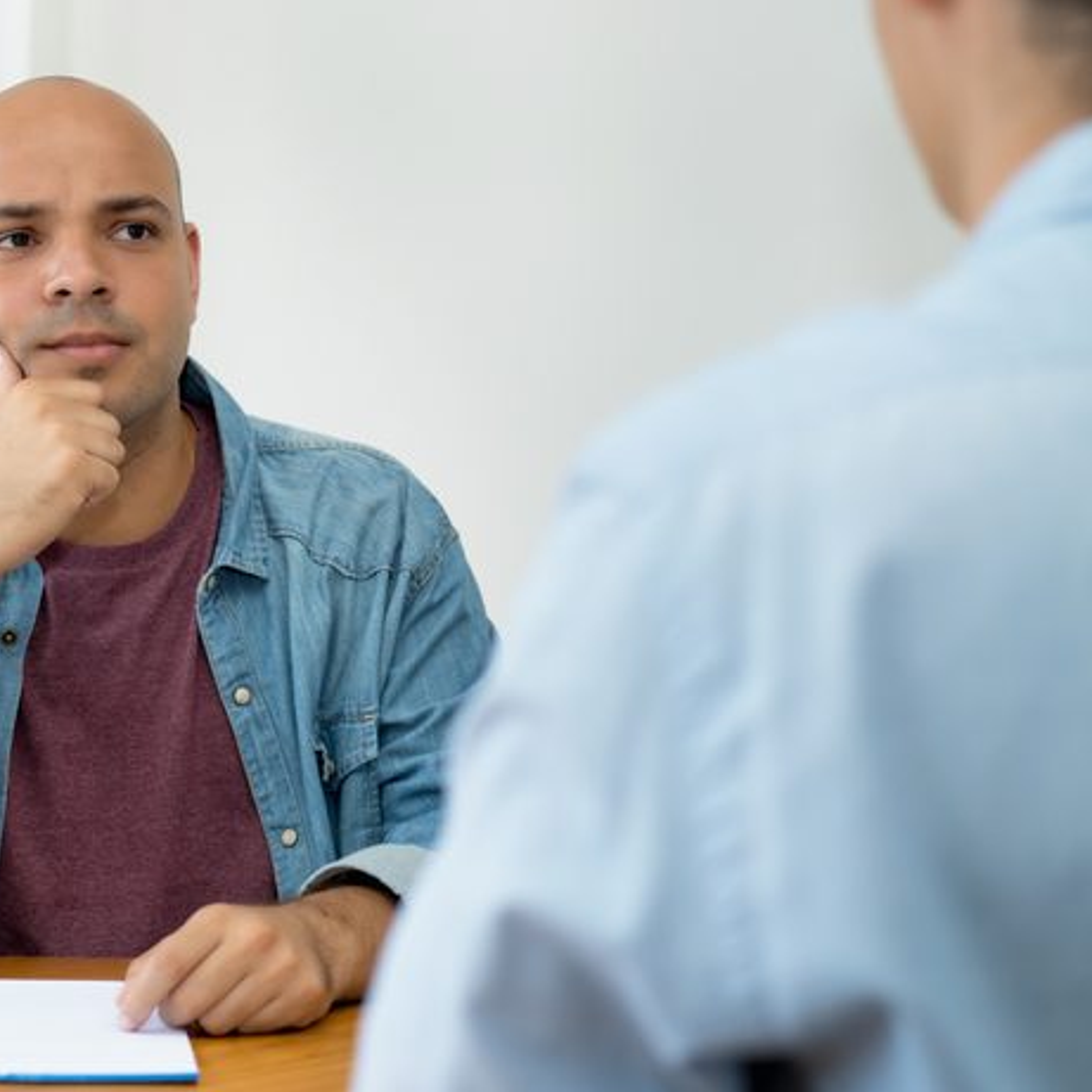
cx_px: 334
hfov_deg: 24.2
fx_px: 2534
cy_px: 548
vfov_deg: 24.3
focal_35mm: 71
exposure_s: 1/250
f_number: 2.8
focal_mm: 55
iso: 125
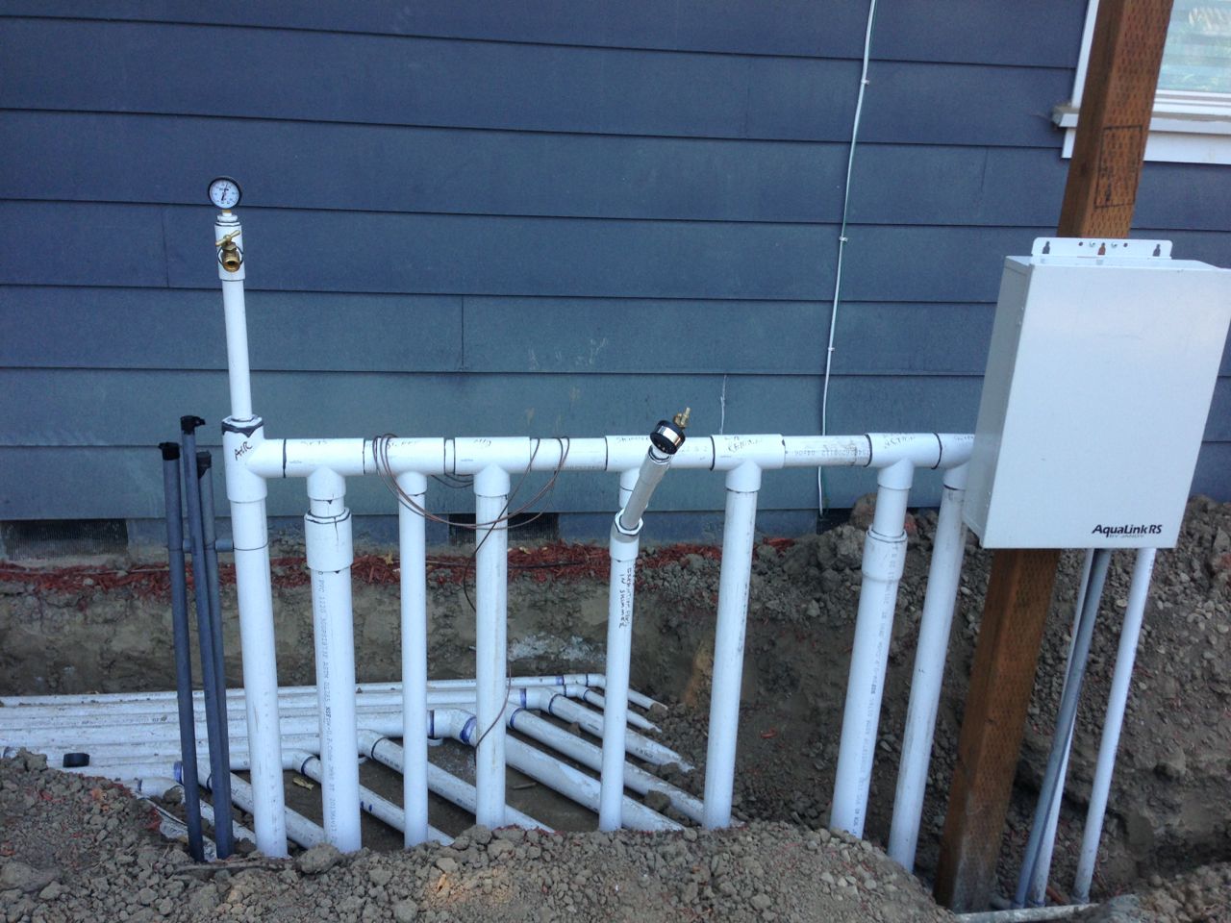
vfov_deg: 42.9
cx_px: 616
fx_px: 1174
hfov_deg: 55.4
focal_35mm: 33
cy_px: 462
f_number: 2.4
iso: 50
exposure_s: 1/166
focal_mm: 4.13
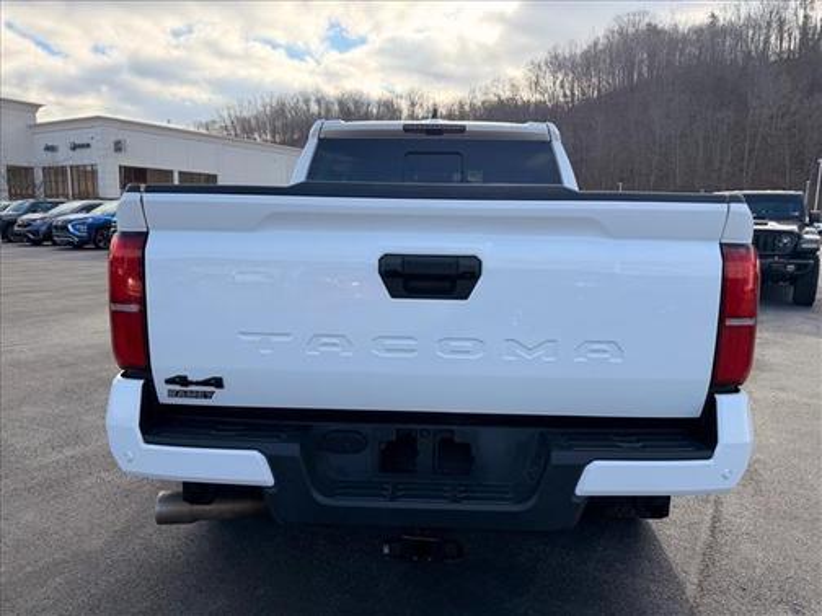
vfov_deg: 56.8
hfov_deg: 71.6
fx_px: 570
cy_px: 308
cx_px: 411
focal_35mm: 24
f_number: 1.78
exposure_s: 1/1493
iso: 80
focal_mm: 6.76
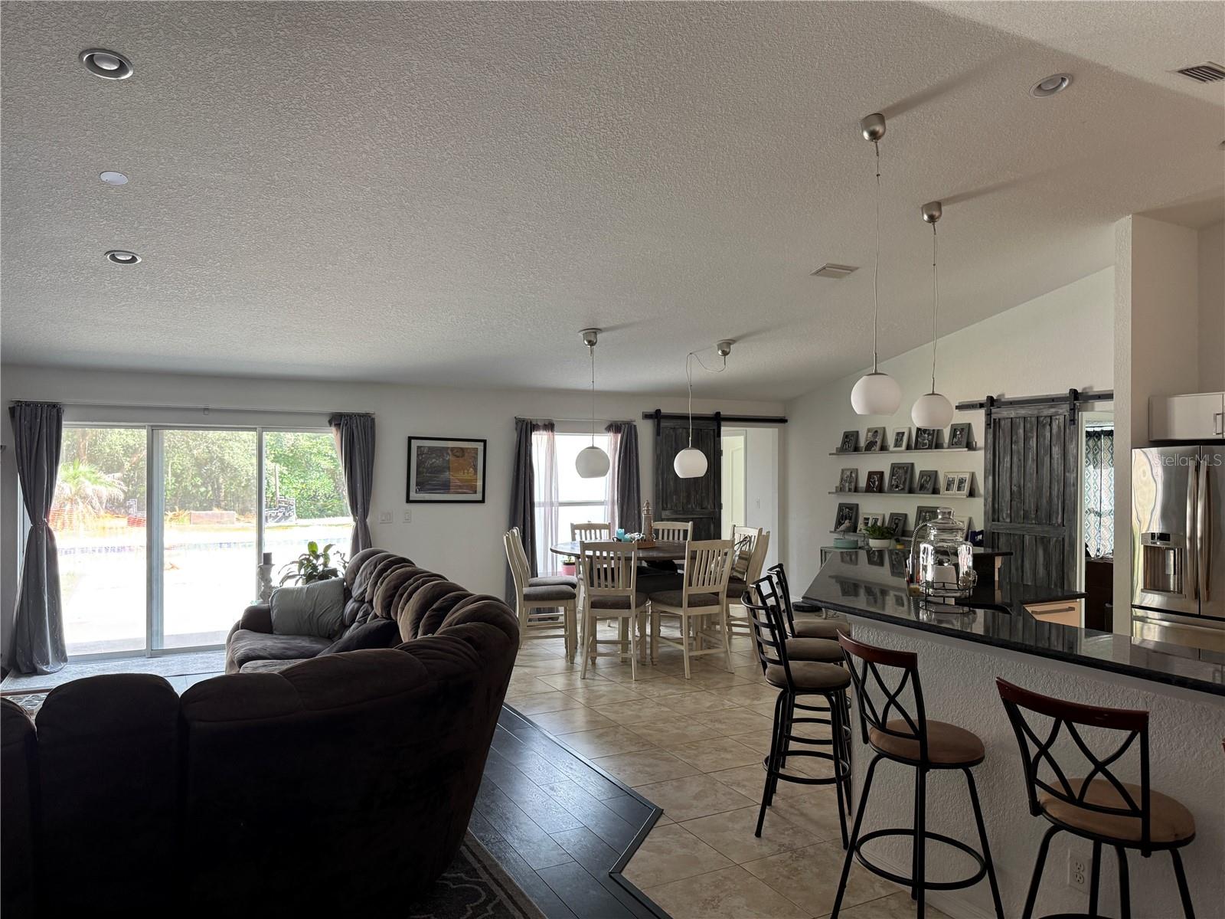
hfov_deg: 71.6
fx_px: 849
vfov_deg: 56.8
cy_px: 460
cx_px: 612
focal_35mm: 24
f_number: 1.78
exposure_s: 1/111
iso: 200
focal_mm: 6.76
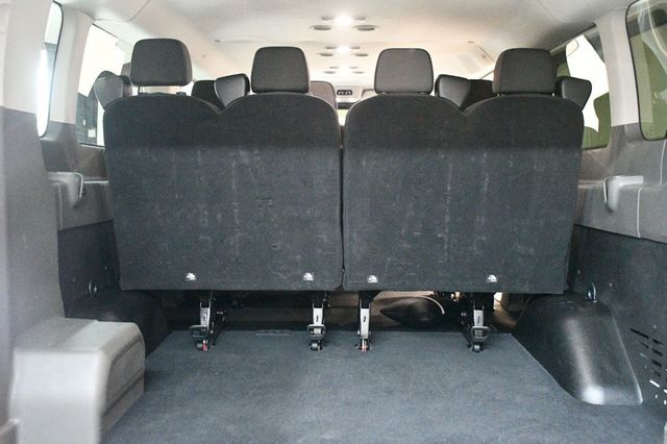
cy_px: 222
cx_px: 334
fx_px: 667
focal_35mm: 36
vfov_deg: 36.8
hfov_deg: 53.2
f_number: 3.8
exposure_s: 1/50
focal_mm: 24
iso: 12800
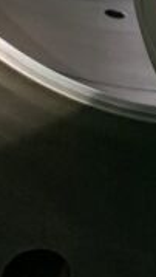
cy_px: -135
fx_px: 1189
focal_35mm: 162
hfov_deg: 7.4
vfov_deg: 12.6
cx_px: 241
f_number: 1.8
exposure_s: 1/33
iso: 400
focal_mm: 4.25
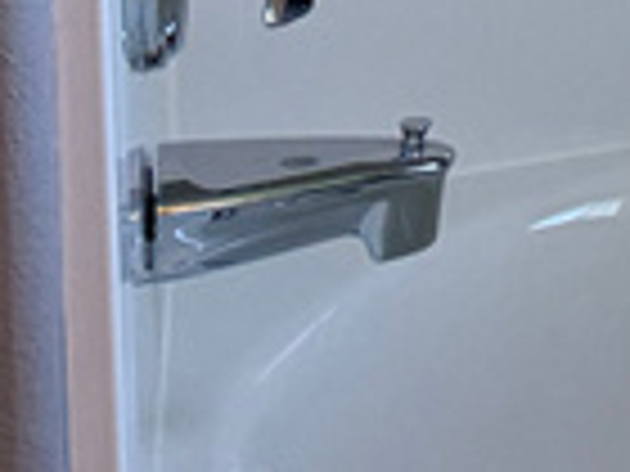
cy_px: -922
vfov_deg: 7.5
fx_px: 3185
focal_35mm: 175
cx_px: 2102
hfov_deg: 8.6
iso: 250
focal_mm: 6.76
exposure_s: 1/120
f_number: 1.78
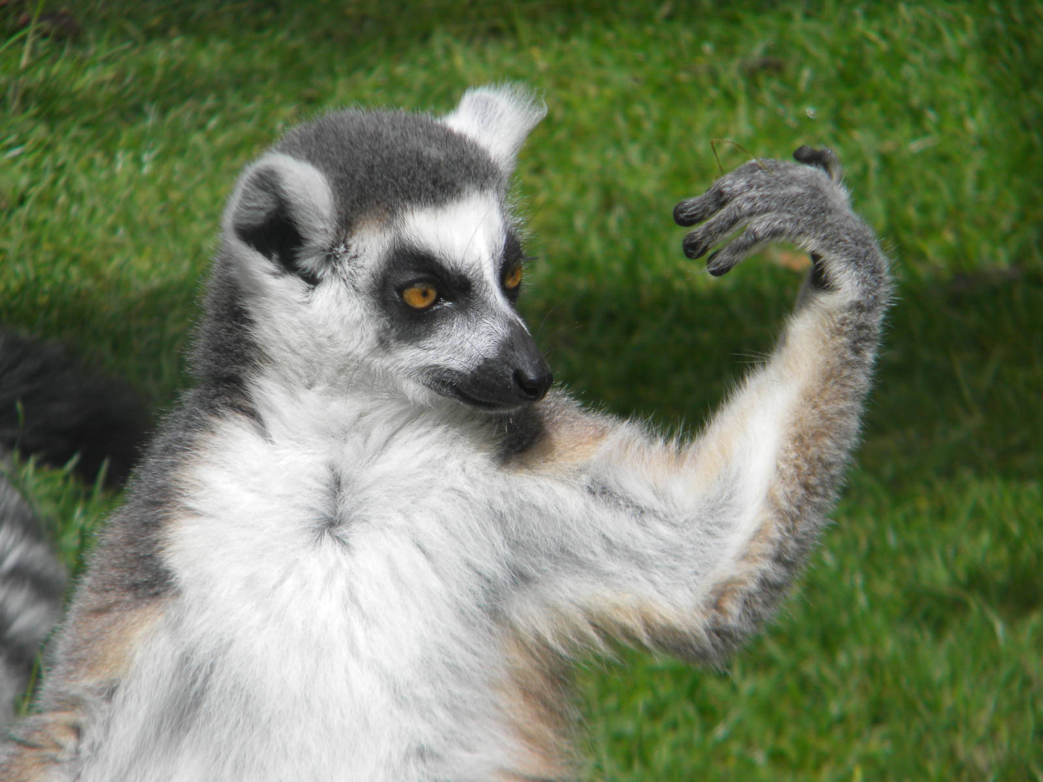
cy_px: 391
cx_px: 522
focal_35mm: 414
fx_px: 12474
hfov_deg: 4.8
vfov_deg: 3.6
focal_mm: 75
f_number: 5.4
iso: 80
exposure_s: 1/362
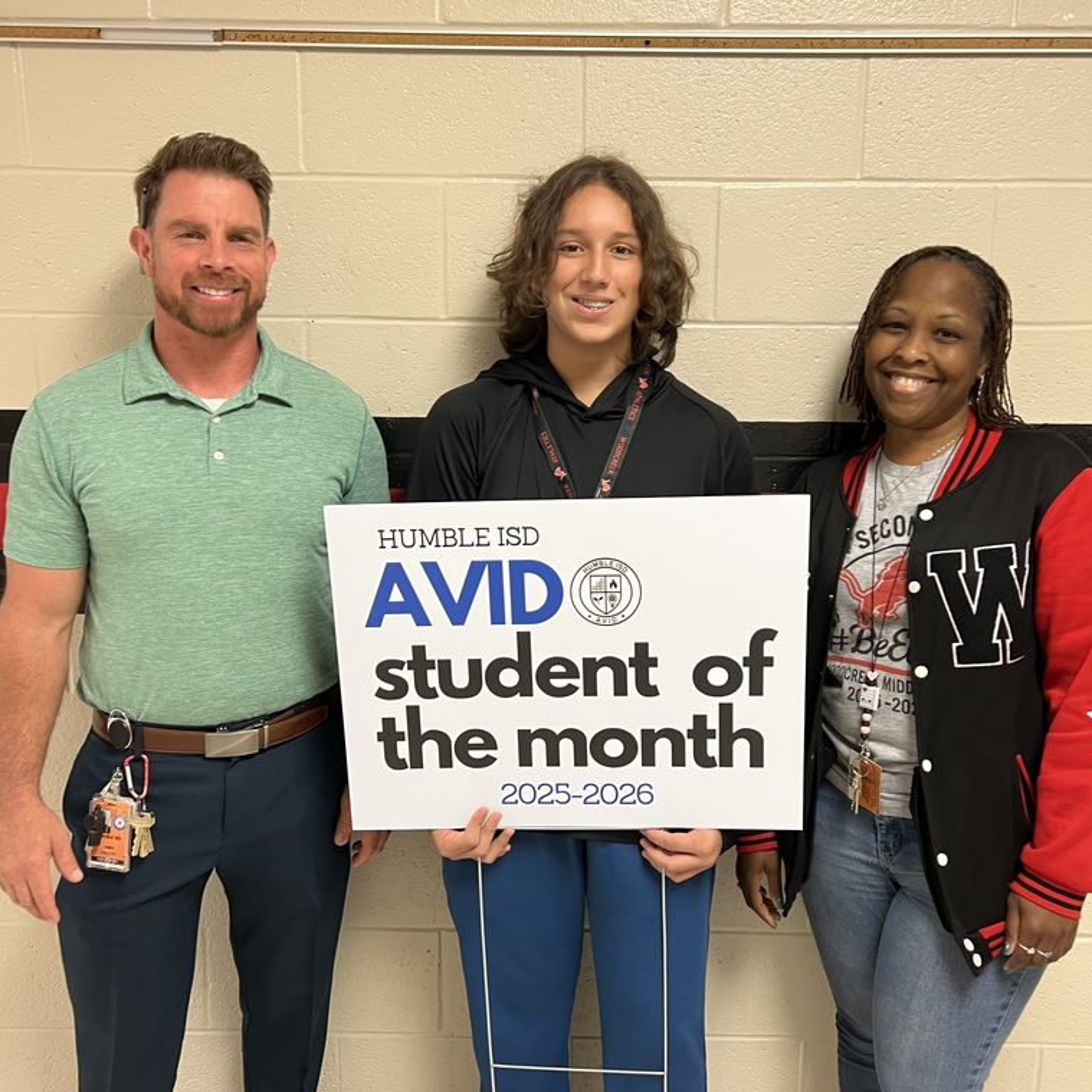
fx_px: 1106
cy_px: 568
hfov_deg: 52.5
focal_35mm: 31
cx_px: 550
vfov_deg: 52.5
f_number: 1.5
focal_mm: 5.7
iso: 100
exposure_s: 1/43
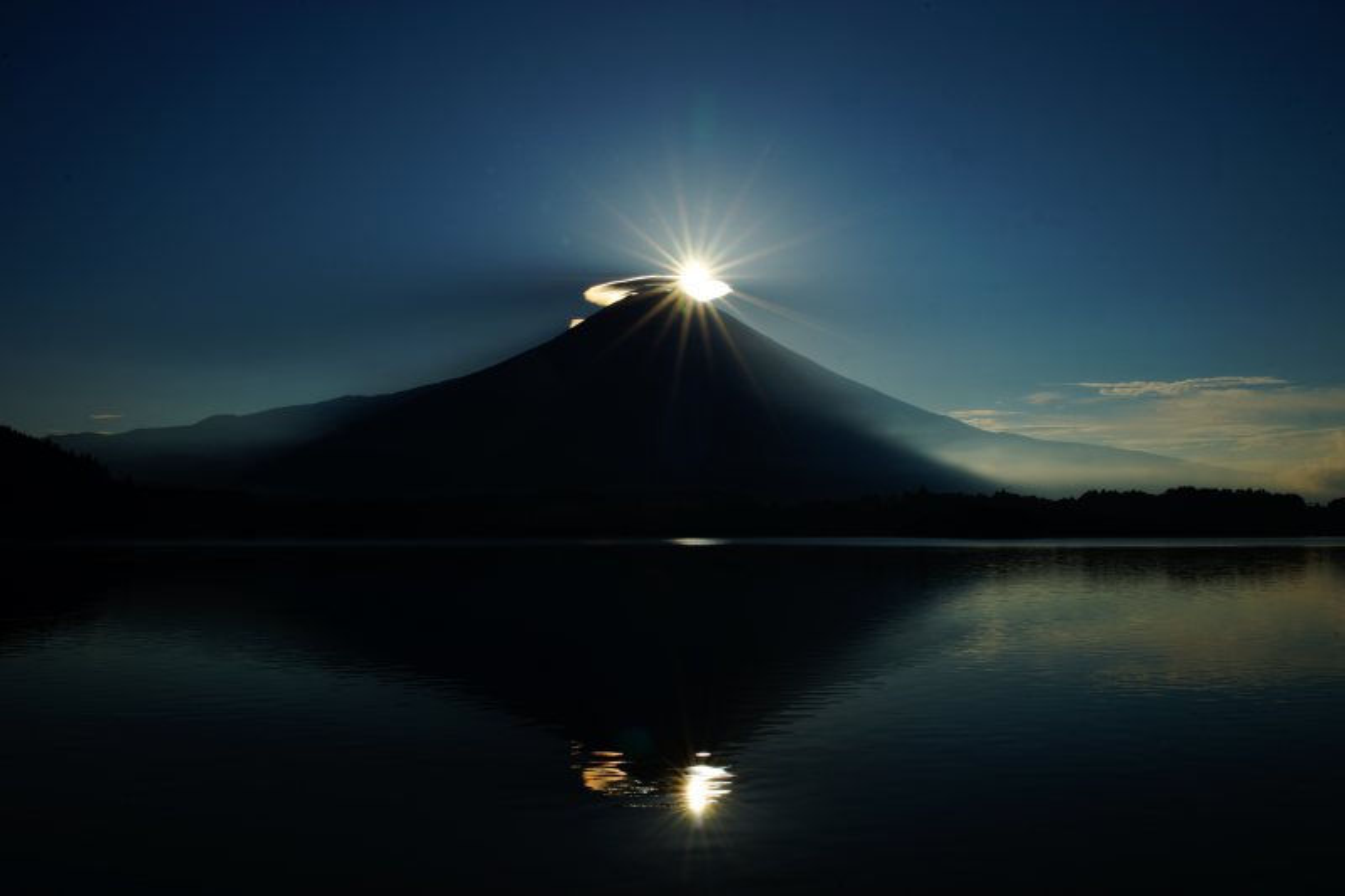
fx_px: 1121
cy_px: 448
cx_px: 672
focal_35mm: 30
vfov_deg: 43.6
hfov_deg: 61.9
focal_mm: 30
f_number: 22
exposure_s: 1/100
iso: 50
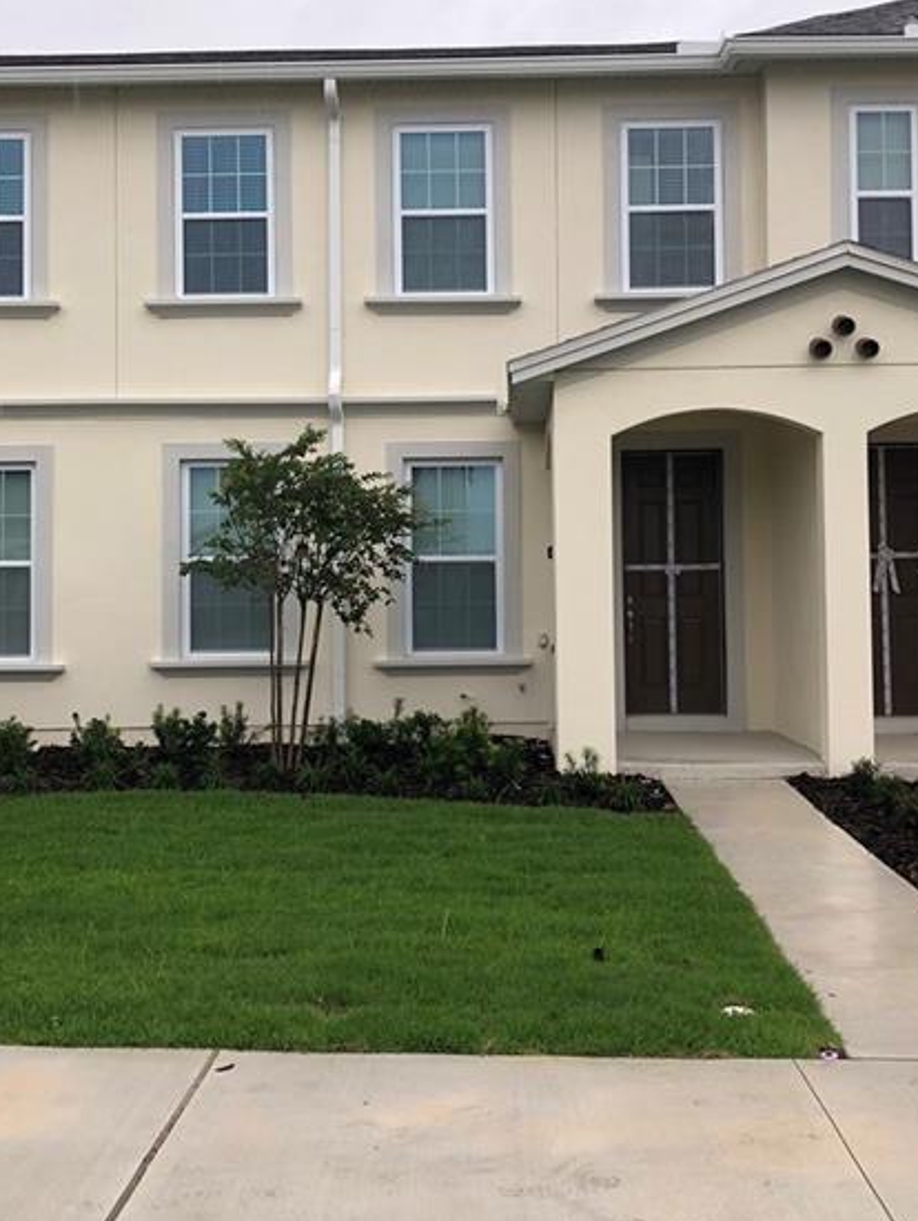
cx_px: 488
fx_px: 1377
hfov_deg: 36.8
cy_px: 558
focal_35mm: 39
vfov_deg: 47.8
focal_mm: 4
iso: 20
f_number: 1.8
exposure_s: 1/345
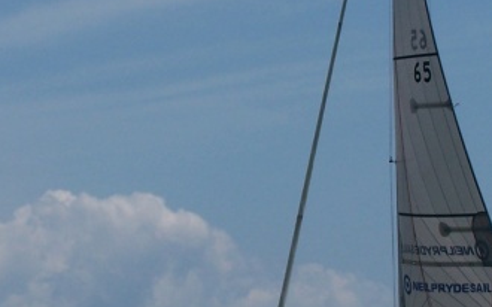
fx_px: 2587
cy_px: 148
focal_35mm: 193
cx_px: 250
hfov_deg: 10.9
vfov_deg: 6.8
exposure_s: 1/750
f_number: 6.3
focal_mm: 12.4
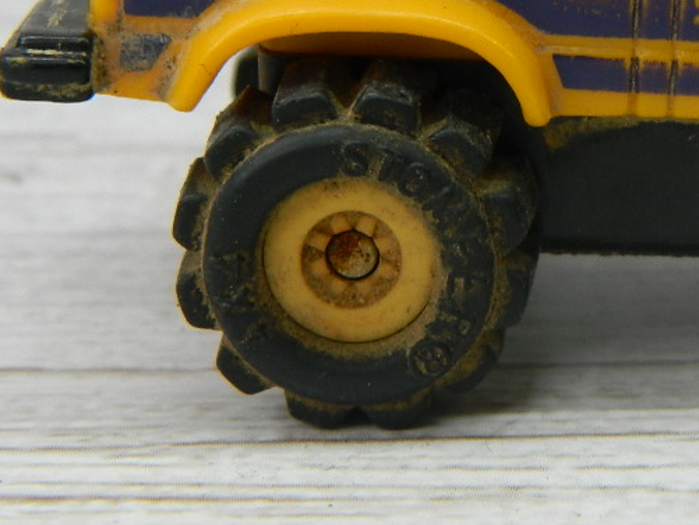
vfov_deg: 10.4
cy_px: 154
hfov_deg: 13.6
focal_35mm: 143
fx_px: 2888
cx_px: 686
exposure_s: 1/50
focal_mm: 12.6
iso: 80
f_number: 4
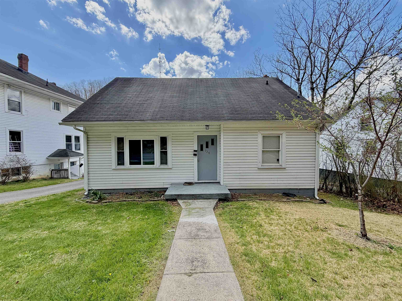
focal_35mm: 14
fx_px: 163
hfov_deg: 102.1
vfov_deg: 85.7
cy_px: 150
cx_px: 201
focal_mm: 2.22
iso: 40
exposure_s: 1/596
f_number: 2.2
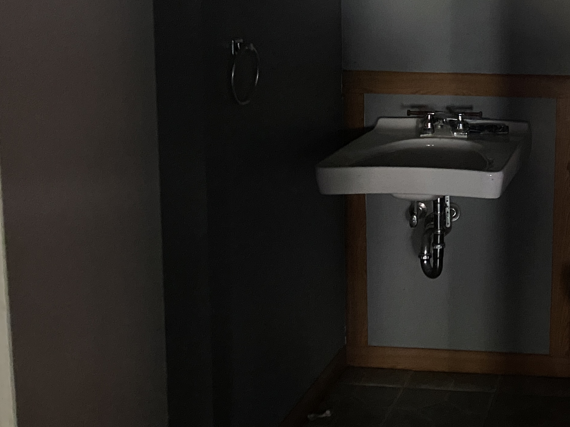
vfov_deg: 25.8
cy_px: 117
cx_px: 554
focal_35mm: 56
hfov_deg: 32.0
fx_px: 922
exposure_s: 1/29
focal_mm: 4.25
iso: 1000
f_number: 1.8
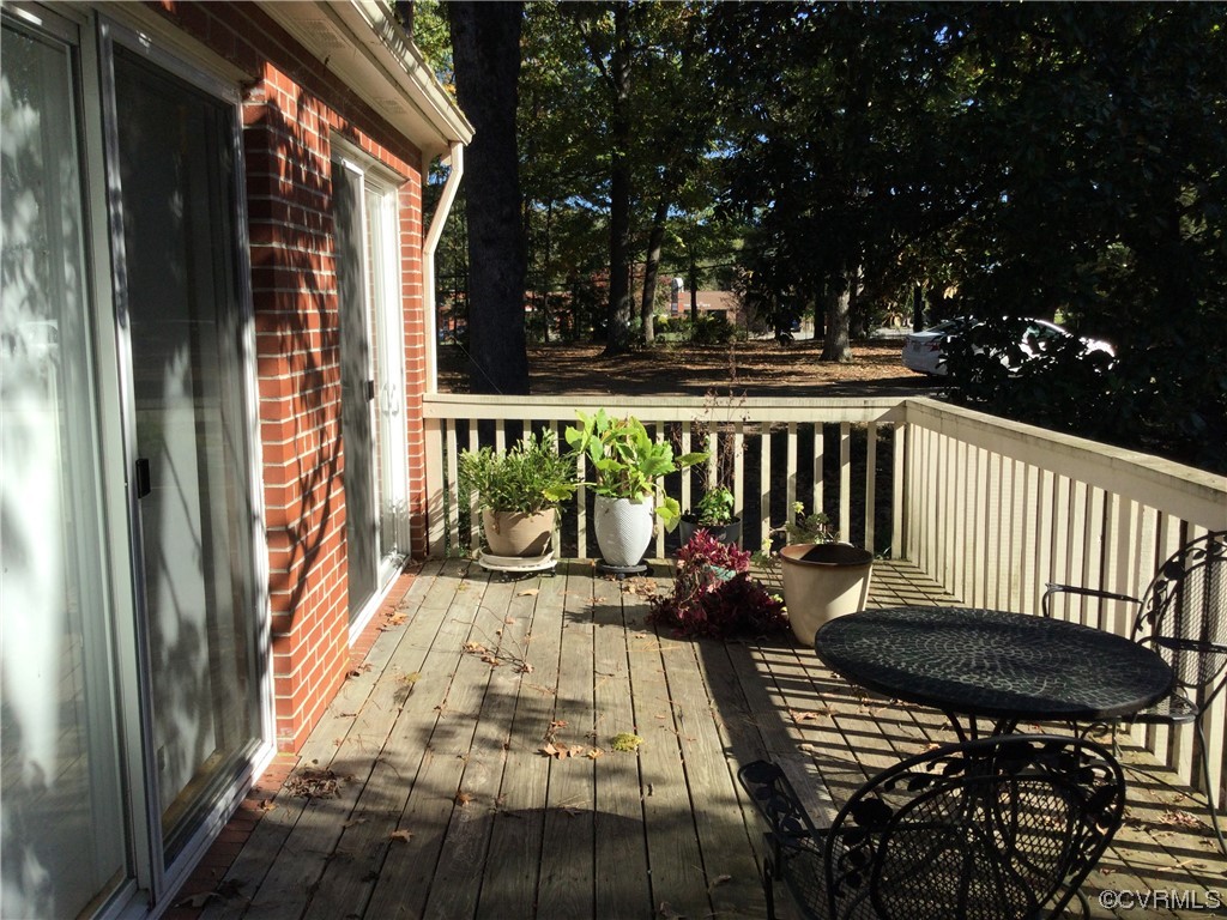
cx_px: 614
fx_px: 1099
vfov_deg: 45.4
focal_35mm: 31
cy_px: 460
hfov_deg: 58.4
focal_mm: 3.3
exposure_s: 1/806
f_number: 2.4
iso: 25
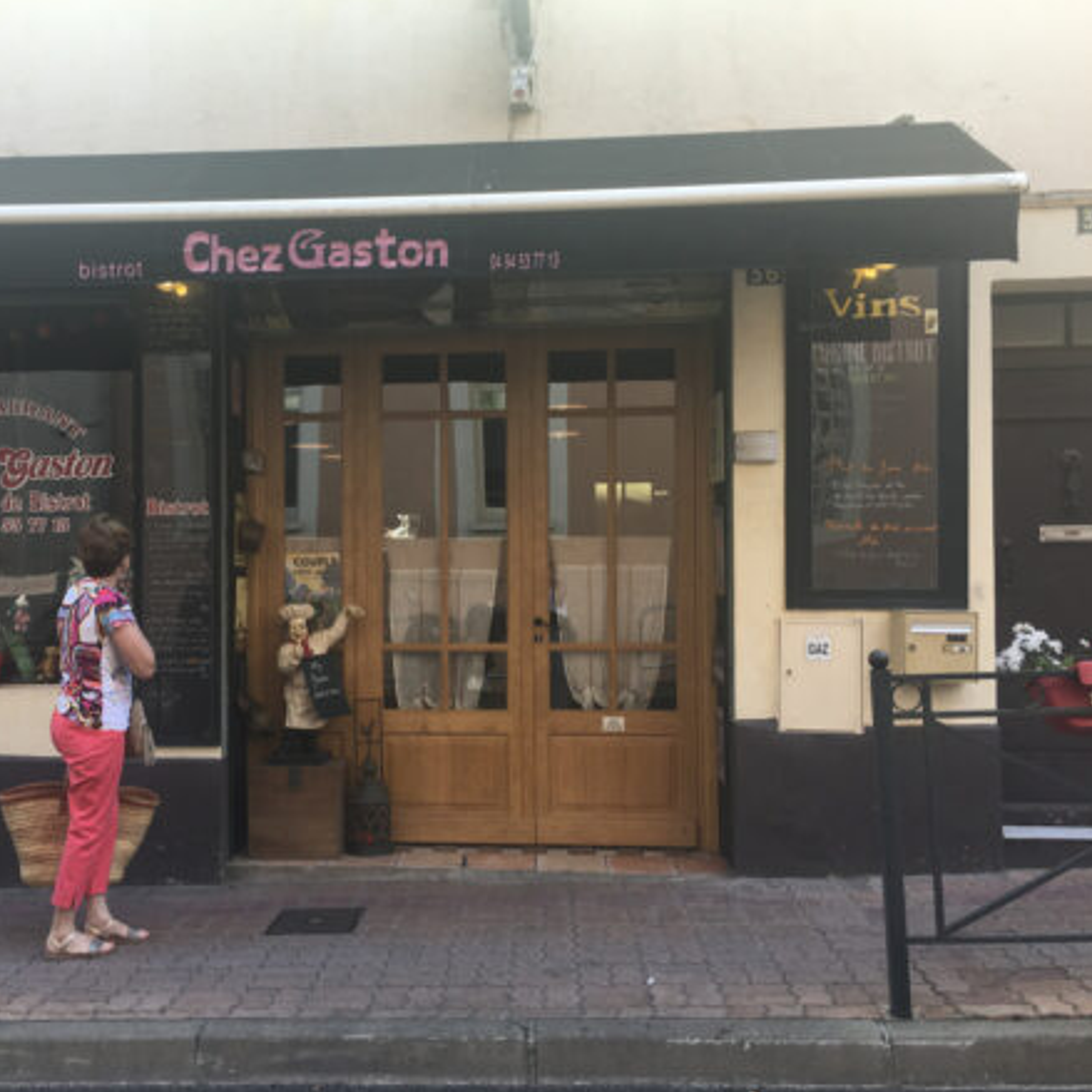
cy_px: 550
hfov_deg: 46.9
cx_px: 418
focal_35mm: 35
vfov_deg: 47.2
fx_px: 1249
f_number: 2.2
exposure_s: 1/159
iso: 25
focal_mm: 4.15
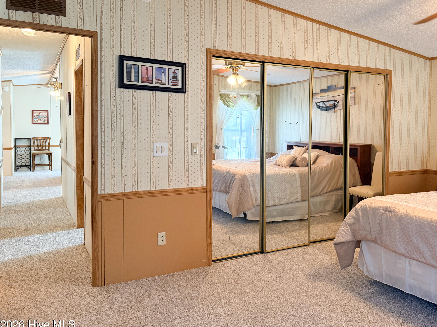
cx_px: 255
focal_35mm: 29
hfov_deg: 61.3
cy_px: 145
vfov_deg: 48.1
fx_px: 366
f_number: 1.8
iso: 250
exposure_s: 1/60
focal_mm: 6.76
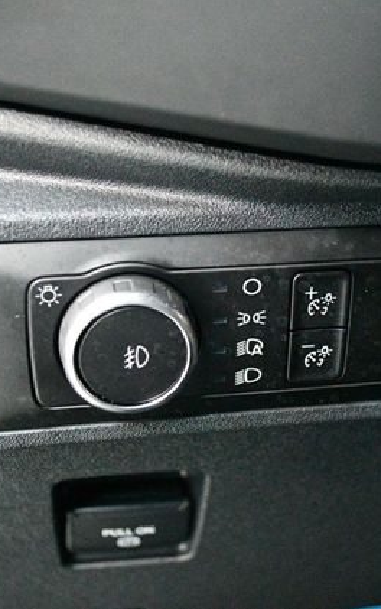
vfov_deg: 39.6
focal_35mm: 51
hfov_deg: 25.3
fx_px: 847
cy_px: 303
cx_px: 212
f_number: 4
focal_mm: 22
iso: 12800
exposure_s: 1/30
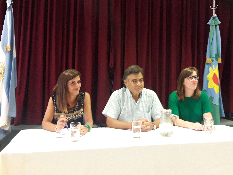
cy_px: 73
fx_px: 242
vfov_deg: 39.5
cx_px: 131
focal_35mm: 36
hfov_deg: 51.2
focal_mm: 3.7
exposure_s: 1/17
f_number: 1.9
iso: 200
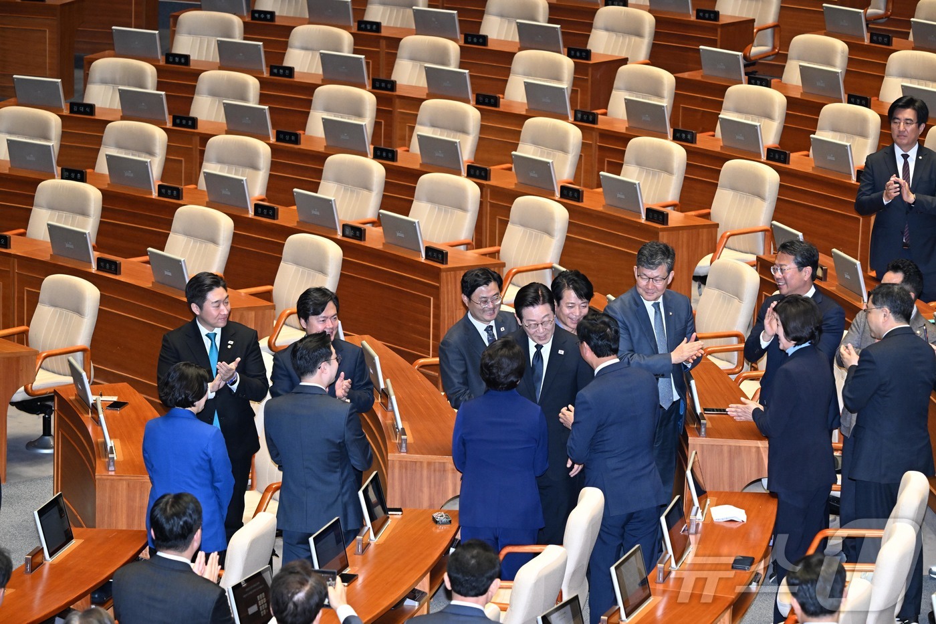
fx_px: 4159
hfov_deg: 12.8
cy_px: 312
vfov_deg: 8.6
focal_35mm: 160
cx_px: 468
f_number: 7.1
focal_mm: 160
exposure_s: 1/250
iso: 4000
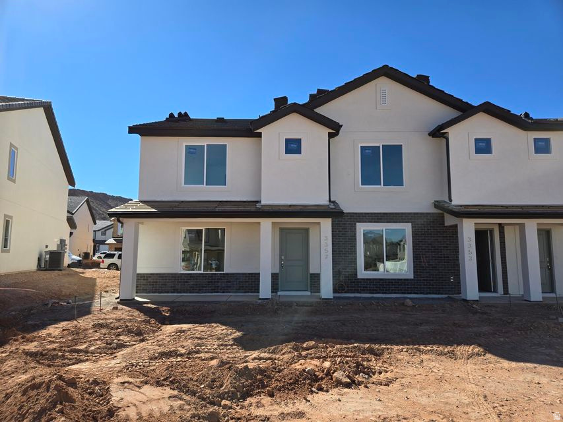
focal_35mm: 23
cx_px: 282
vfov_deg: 58.9
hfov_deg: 73.9
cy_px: 211
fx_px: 374
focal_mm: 5.4
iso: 25
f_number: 1.8
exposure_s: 1/1571
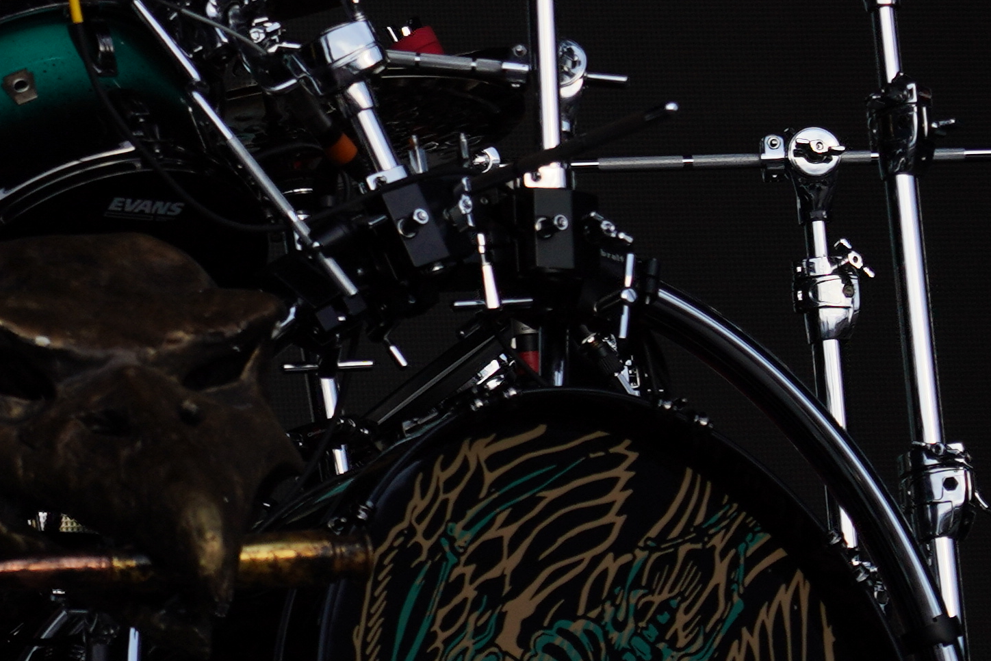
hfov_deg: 4.7
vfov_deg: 3.2
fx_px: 11976
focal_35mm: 435
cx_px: -322
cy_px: -185
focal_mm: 105
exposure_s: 1/160
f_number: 4.5
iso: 100
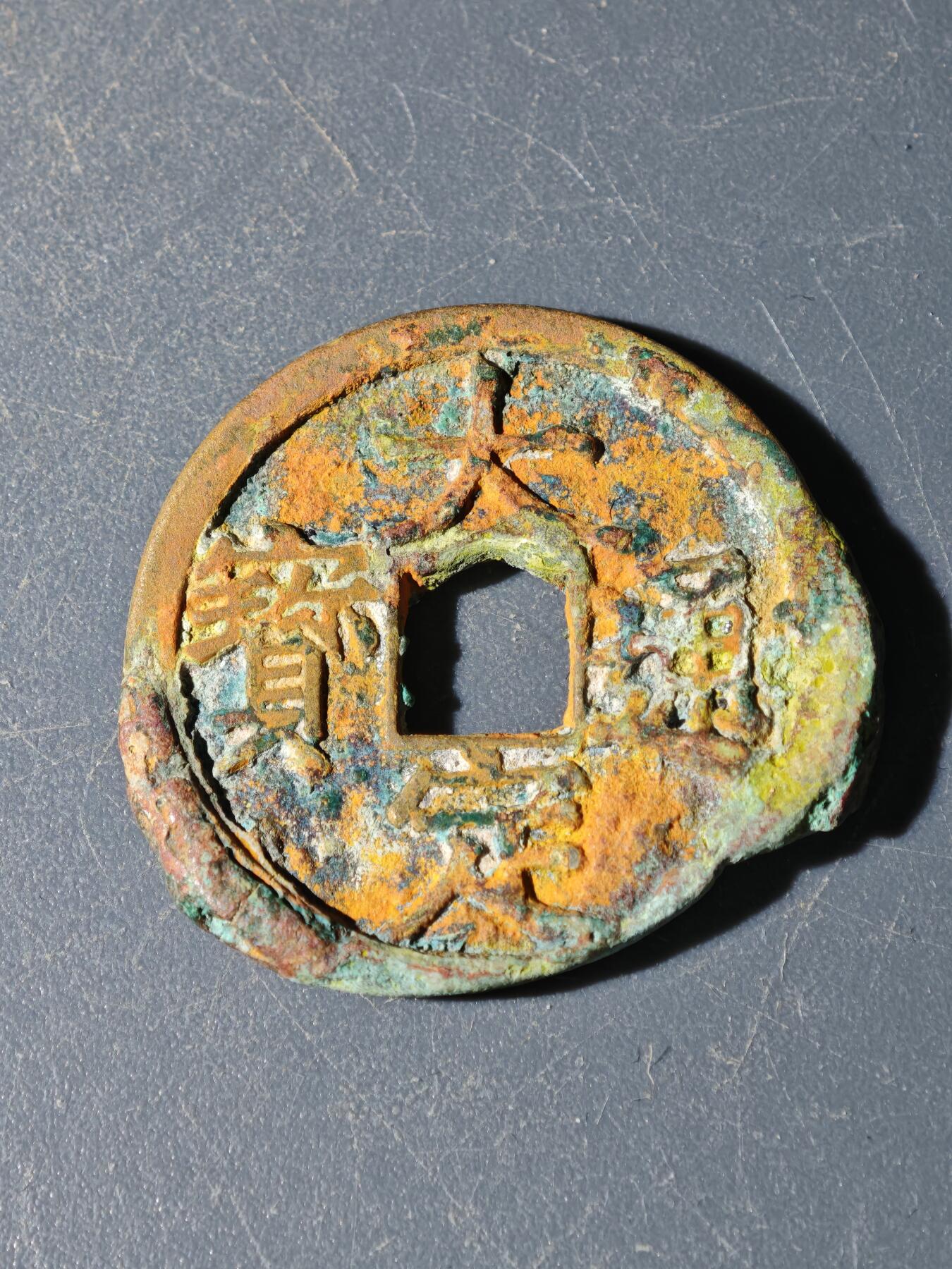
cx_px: 476
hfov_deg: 15.2
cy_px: 634
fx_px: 3557
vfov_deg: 20.2
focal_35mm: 97
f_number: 2
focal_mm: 9
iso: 400
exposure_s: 1/104
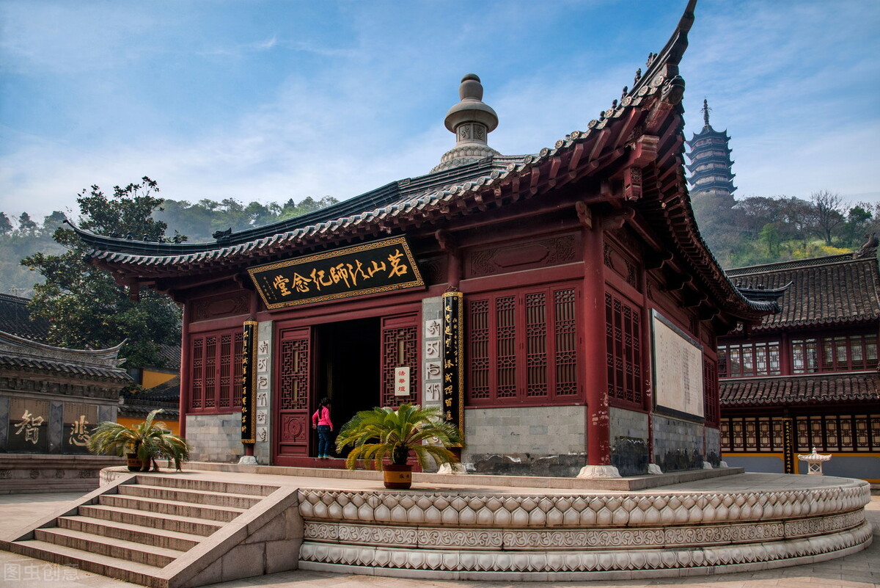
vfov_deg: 53.2
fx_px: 587
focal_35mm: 24
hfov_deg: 73.7
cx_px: 440
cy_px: 294
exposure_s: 1/500
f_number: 9
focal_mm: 24
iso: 400
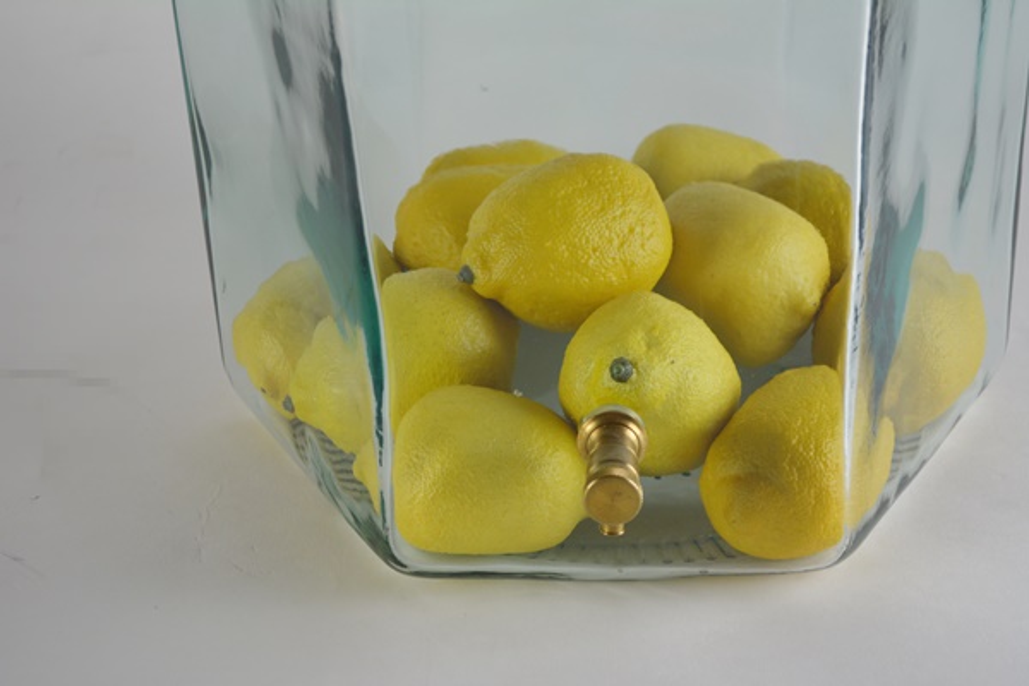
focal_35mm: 72
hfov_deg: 28.1
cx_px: 514
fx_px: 2058
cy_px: 343
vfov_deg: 18.9
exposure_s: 1/125
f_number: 5.6
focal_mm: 48
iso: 360
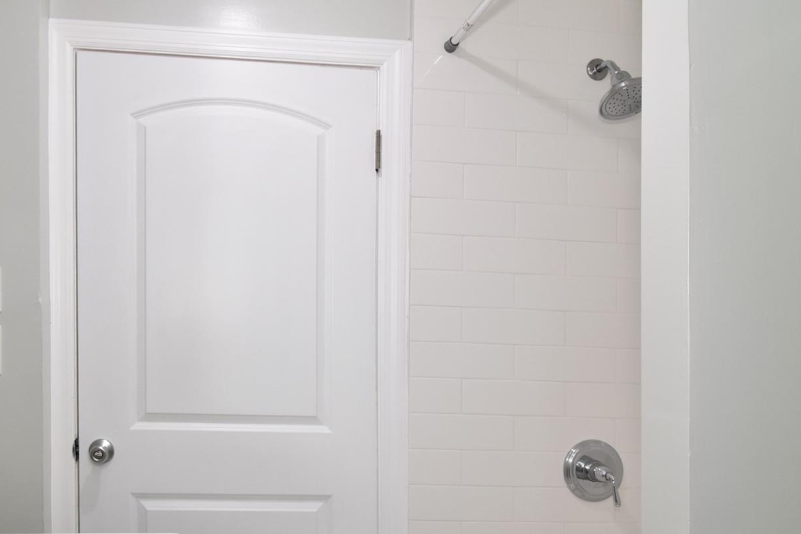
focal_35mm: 28
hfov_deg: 63.9
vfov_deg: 45.9
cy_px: 355
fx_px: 619
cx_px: 261
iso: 640
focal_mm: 11
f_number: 8
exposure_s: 1/40
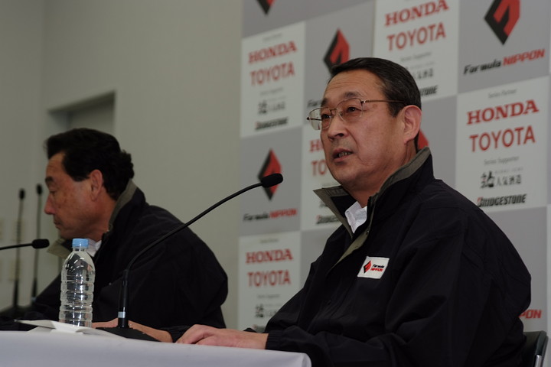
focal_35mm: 113
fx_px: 1729
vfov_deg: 12.1
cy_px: 184
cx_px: 276
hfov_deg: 18.1
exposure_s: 1/60
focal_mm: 75
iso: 100
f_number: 4
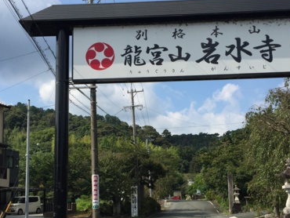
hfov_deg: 40.4
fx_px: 394
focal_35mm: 47
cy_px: 145
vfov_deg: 30.7
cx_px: 147
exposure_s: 1/2639
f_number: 2.2
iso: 32
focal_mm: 4.15
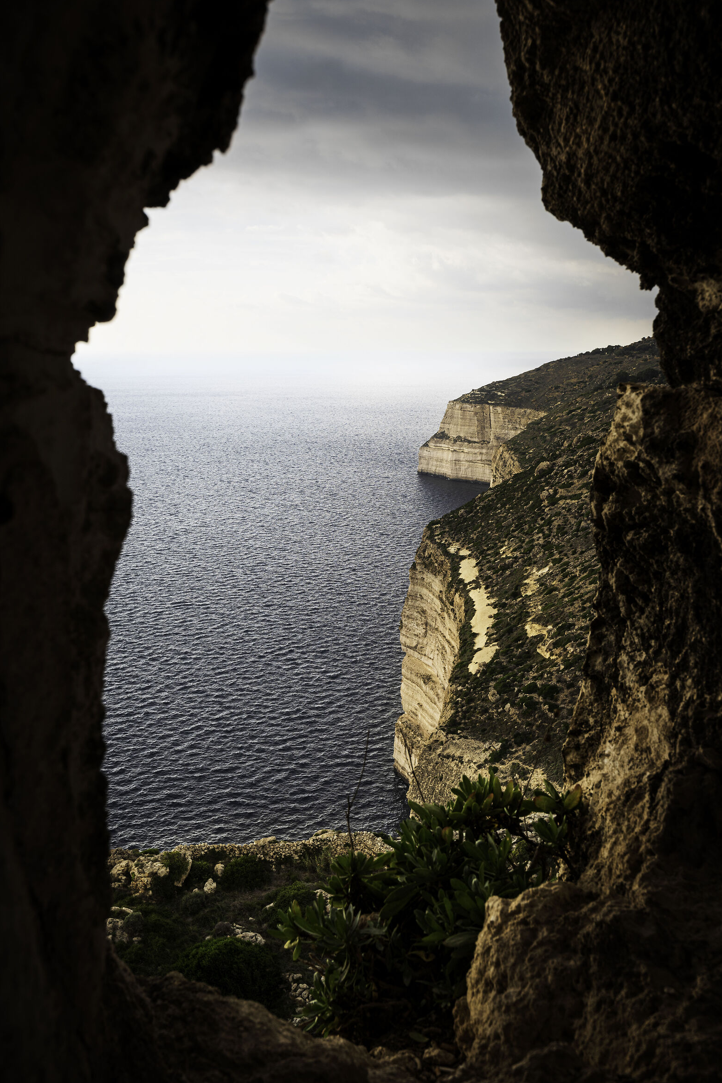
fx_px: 1083
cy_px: 529
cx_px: 363
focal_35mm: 36
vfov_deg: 53.1
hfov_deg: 36.9
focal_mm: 35
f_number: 9
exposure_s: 1/100
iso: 64
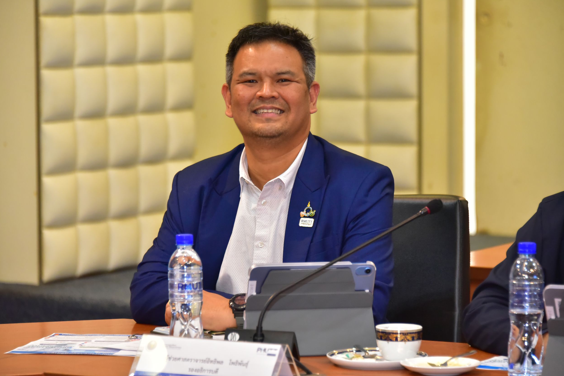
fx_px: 2679
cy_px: 187
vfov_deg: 8.0
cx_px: 283
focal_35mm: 171
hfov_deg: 12.0
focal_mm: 170
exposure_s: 1/100
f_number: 5.6
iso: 6400
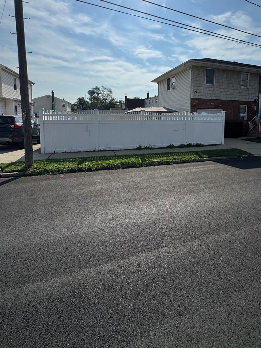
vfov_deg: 83.0
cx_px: 166
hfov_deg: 67.4
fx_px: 191
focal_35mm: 19
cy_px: 130
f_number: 2.2
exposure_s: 1/4630
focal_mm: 2.22
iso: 32
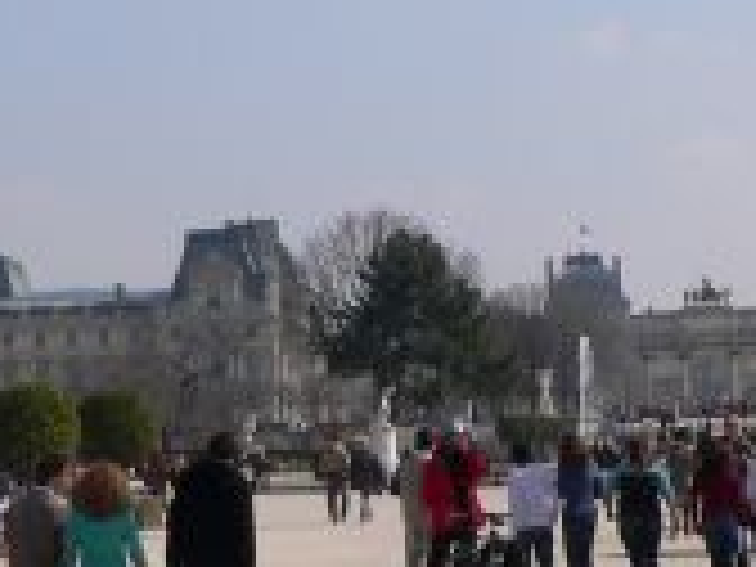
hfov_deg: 14.2
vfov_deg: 10.8
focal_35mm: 137
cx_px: 54
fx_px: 2992
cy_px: 212
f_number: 5.6
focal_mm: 6
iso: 80
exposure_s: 1/500
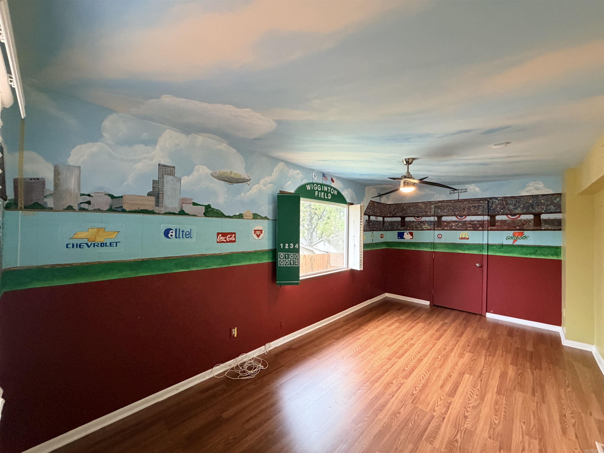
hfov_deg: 102.1
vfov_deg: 85.7
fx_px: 244
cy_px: 226
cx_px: 302
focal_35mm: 14
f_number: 2.2
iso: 500
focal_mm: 2.22
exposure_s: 1/60
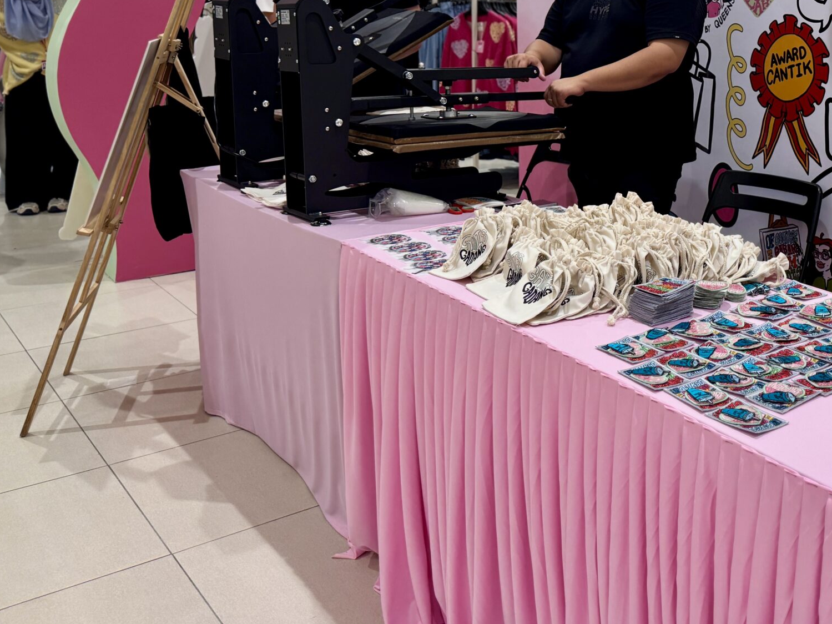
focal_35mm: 41
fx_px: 985
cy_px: 144
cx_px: 704
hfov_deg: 42.9
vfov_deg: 34.3
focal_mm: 6.76
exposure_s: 1/100
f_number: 1.78
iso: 100
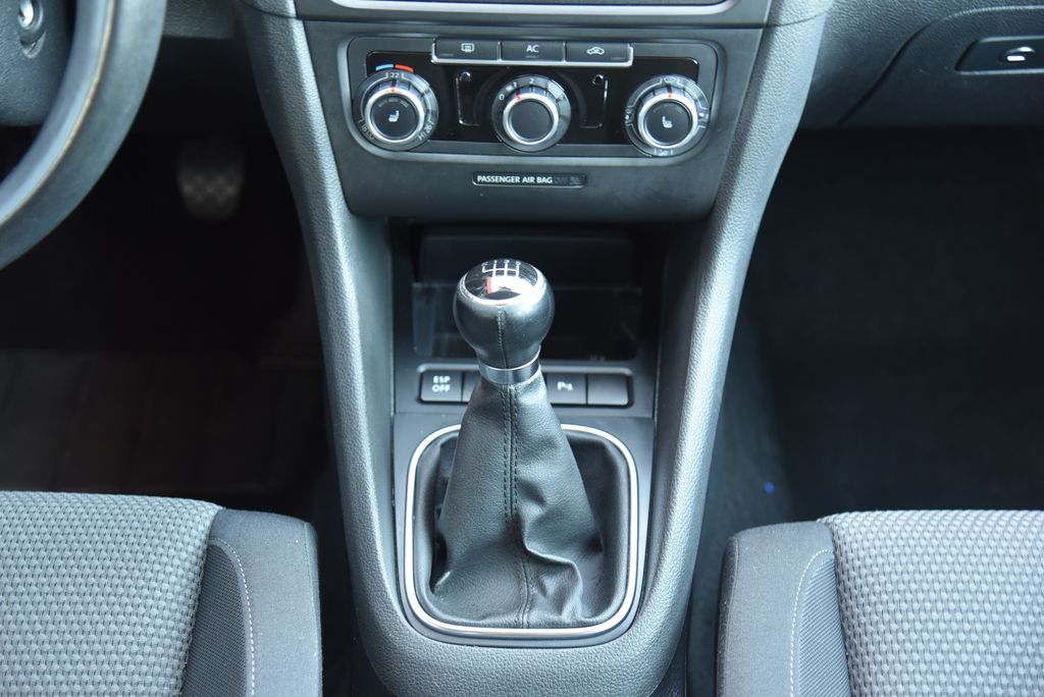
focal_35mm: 55
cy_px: 348
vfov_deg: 24.7
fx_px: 1596
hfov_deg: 36.2
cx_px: 522
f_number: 4
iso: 500
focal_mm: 55
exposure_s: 1/8
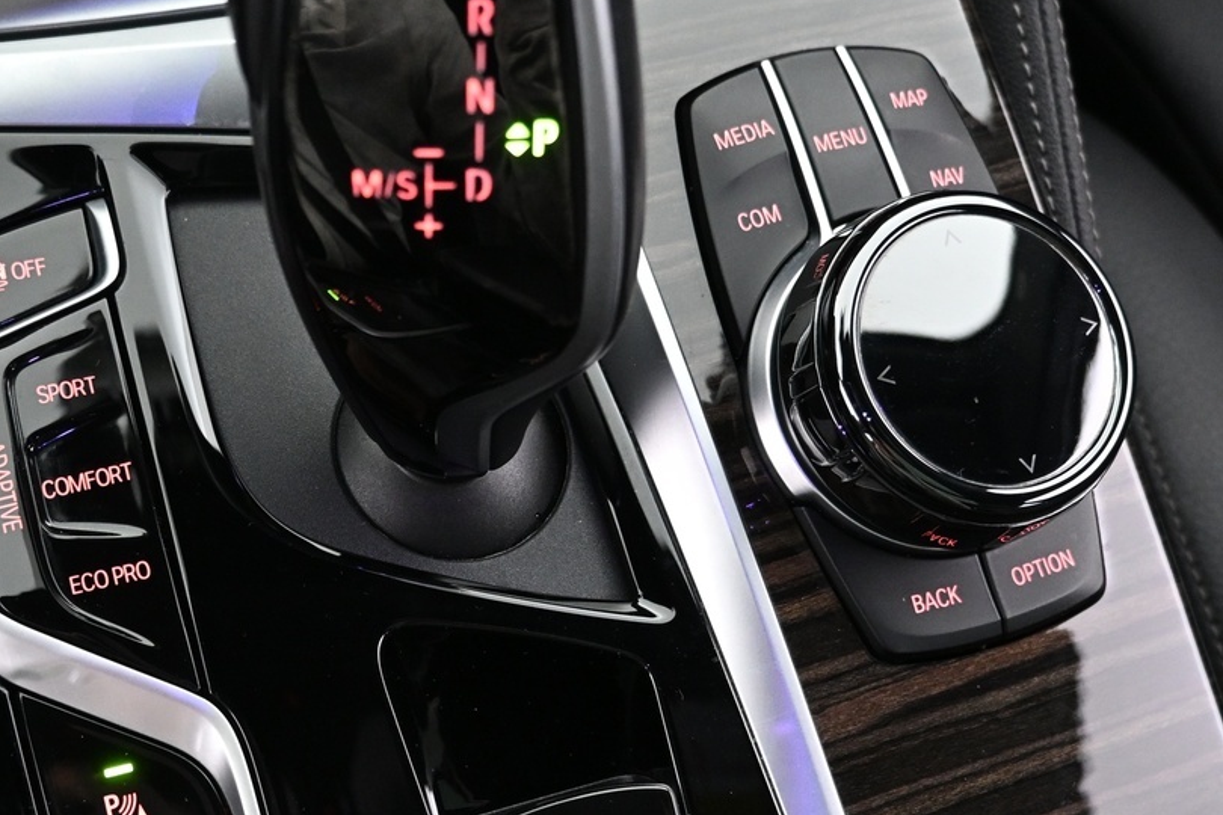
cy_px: 593
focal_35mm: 48
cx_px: 447
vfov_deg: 27.7
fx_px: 1631
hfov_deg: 40.8
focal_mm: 16
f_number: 3.5
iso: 1600
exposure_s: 1/15
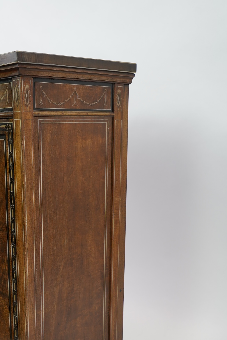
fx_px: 445
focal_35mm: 47
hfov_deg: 28.1
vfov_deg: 41.2
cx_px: 45
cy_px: 237
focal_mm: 29
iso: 500
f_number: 5
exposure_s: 1/60
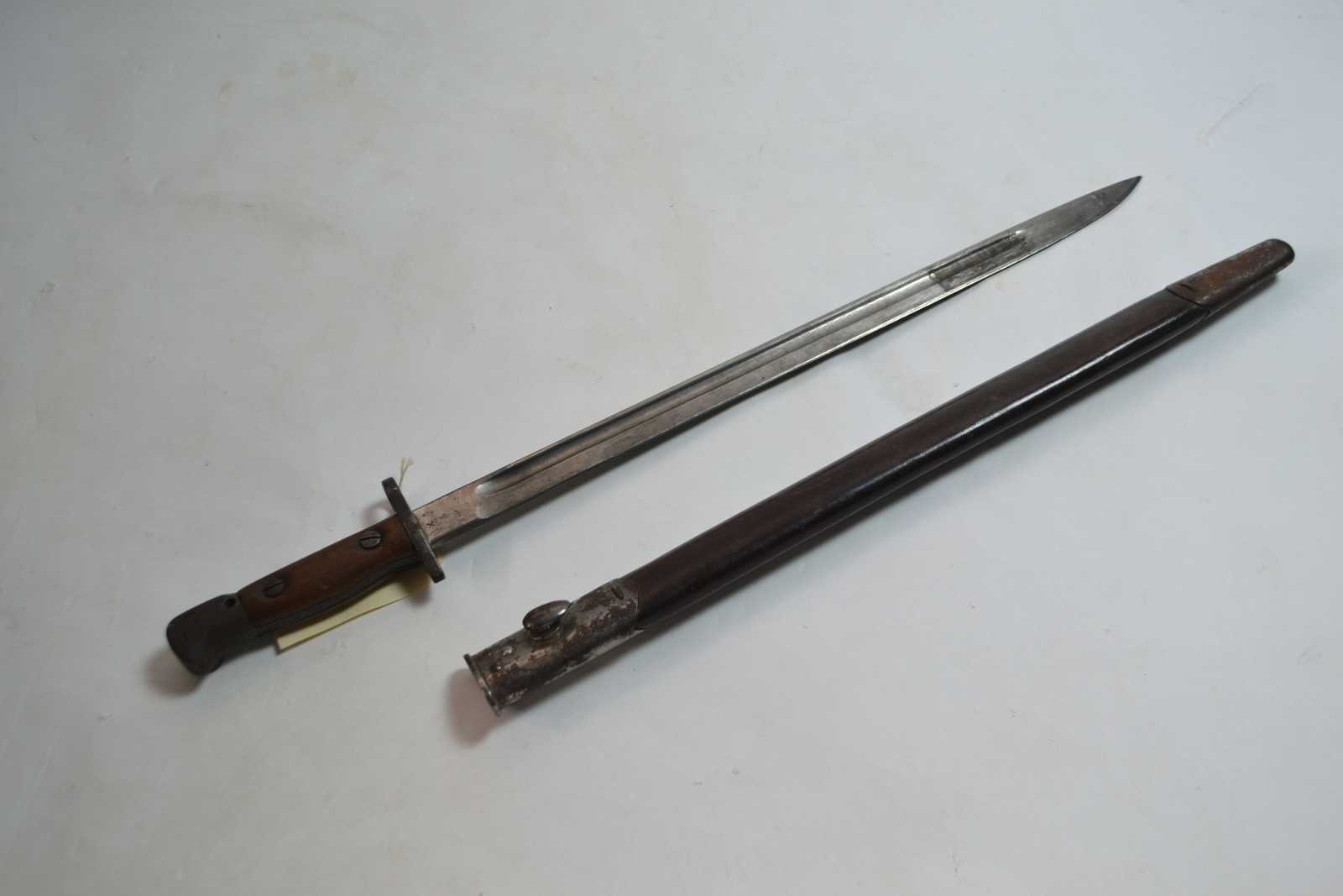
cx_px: 672
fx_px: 1343
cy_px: 448
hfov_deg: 53.1
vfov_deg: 36.9
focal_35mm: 36
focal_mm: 24
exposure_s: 1/25
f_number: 4
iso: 400
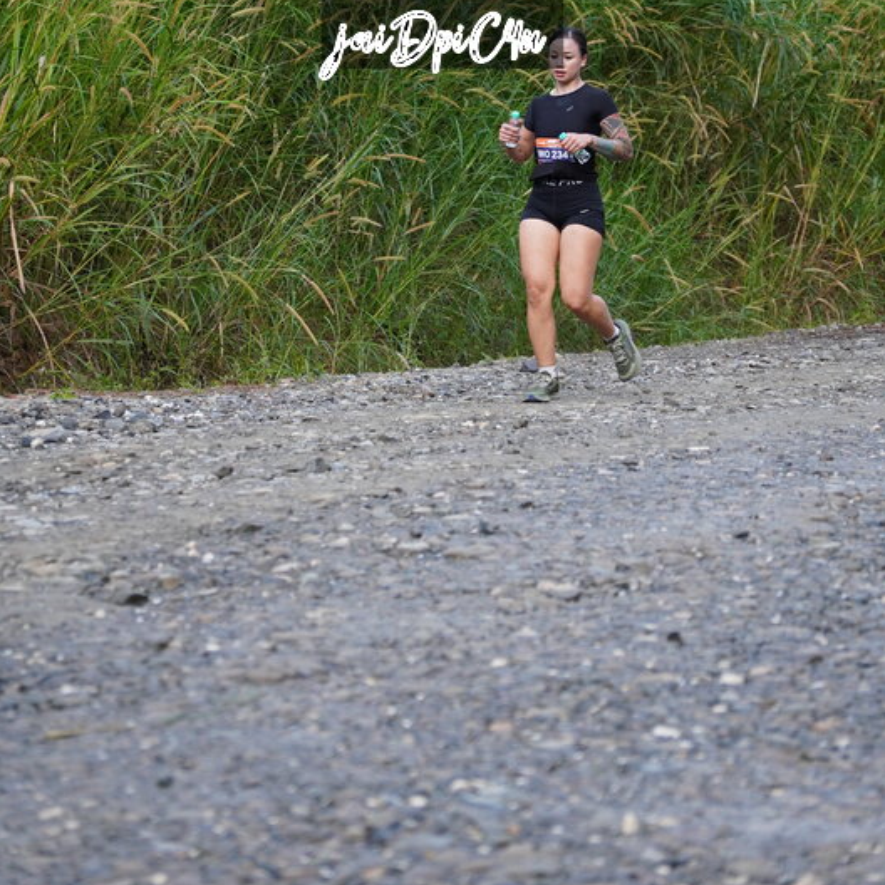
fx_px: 3789
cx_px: 442
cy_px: 247
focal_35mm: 131
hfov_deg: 13.3
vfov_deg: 13.3
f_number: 2.8
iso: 1250
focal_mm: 68
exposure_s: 1/500
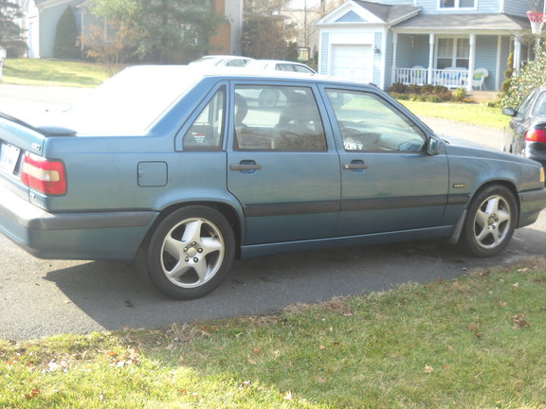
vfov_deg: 29.1
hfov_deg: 38.2
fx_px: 789
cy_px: 207
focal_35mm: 50
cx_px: 271
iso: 64
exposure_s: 1/114
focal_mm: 7.88
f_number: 3.3
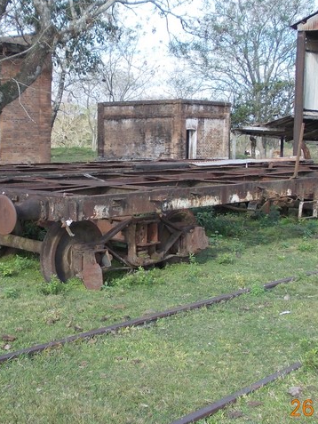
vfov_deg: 31.7
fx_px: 747
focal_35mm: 61
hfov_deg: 23.9
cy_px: 213
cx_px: 107
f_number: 3.1
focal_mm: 5.3
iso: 80
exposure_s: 1/400
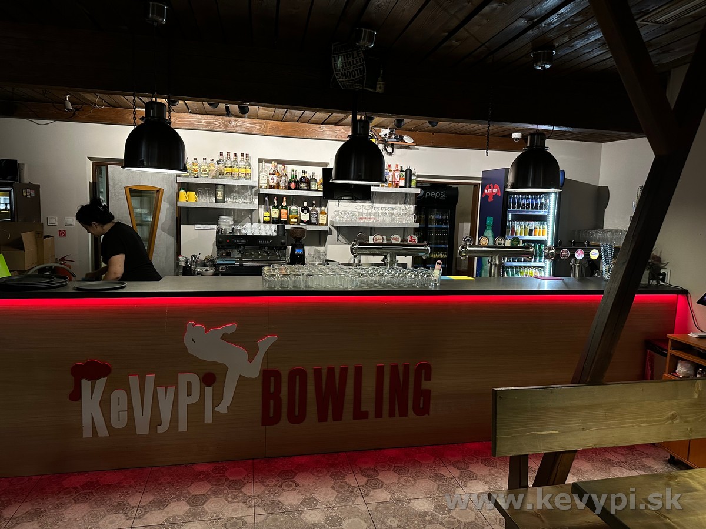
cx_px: 353
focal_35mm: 24
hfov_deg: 71.6
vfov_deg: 56.8
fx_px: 489
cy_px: 264
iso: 200
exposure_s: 1/50
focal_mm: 6.86
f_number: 1.78
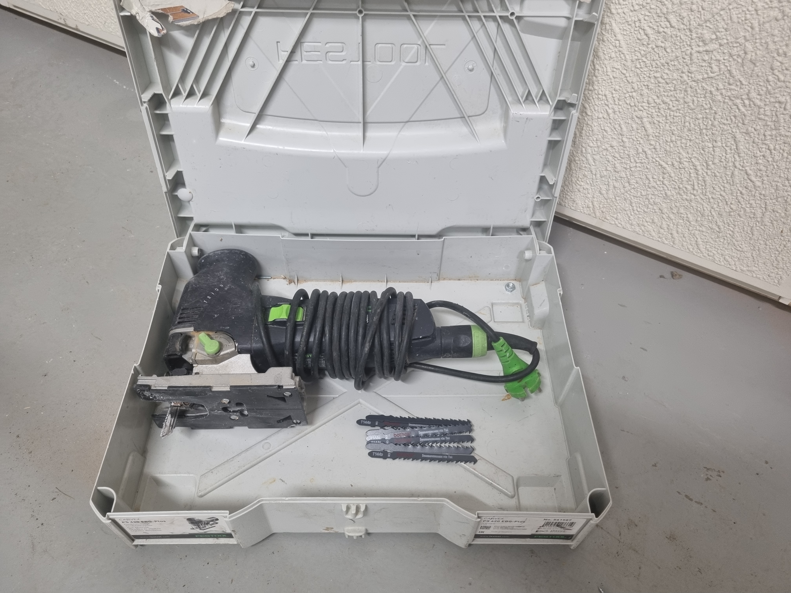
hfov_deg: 67.3
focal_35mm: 26
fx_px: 594
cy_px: 296
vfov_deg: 53.1
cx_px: 396
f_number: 1.8
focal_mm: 5.4
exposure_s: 1/50
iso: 200
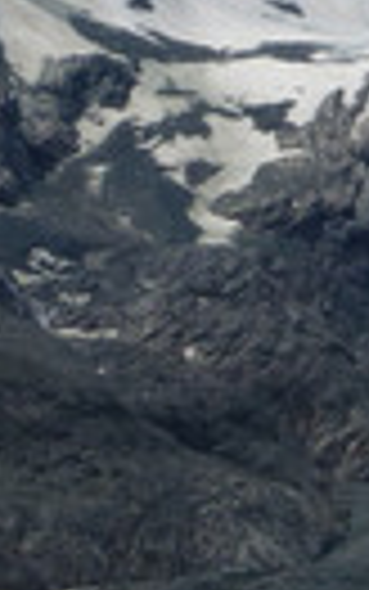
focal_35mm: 206
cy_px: 318
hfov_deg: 6.0
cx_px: 1044
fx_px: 3311
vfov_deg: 10.2
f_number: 4.1
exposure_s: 1/2000
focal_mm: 8.7
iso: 100
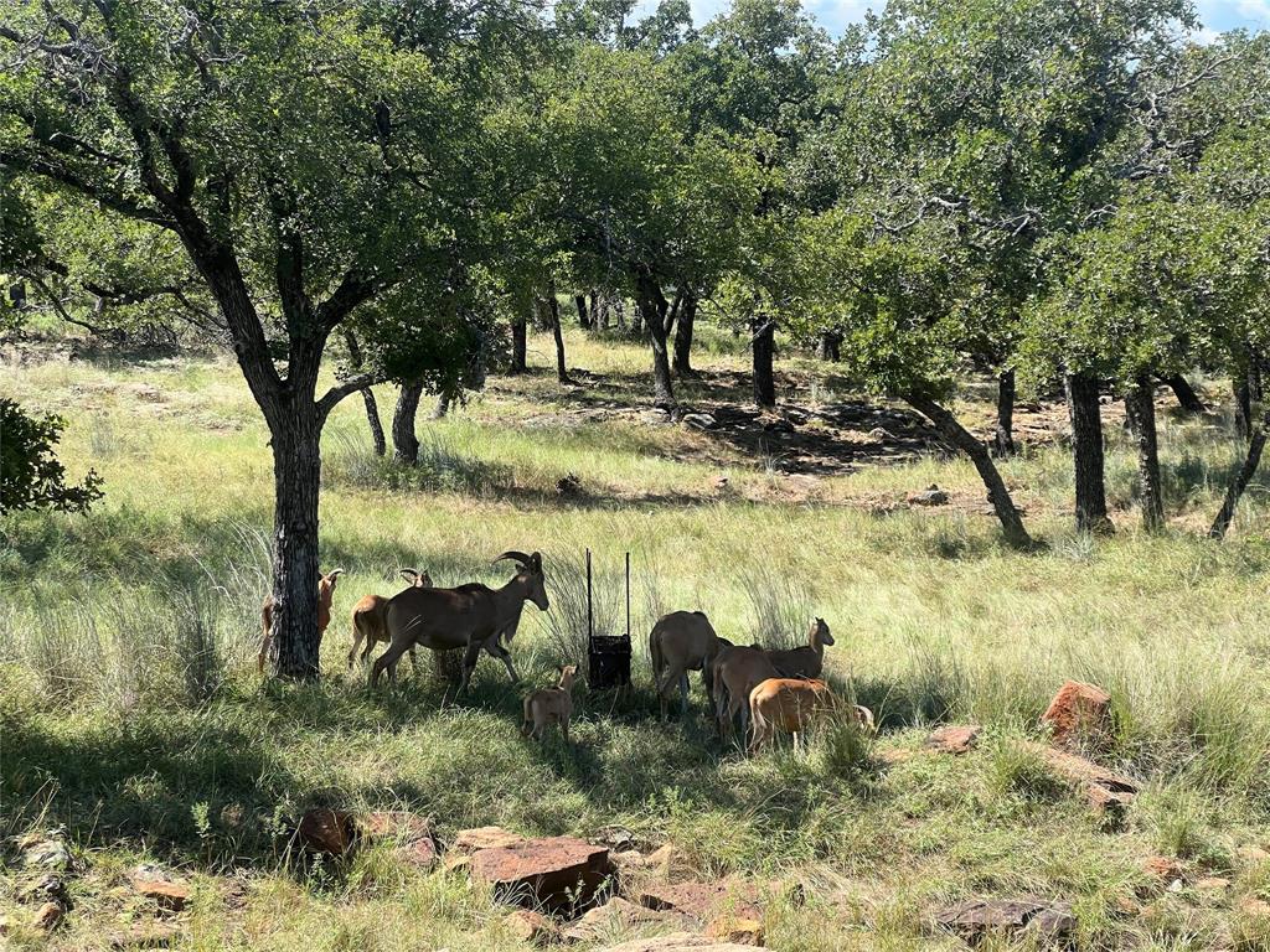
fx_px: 2825
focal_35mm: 77
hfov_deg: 25.3
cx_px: 635
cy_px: 476
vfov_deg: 19.1
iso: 32
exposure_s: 1/332
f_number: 2.8
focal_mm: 9
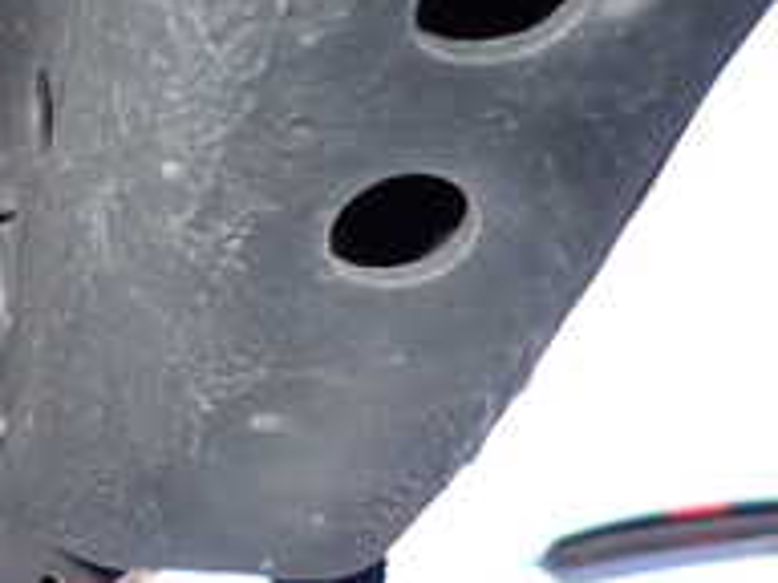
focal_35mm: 78
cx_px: -405
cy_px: 85
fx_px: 1753
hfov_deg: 21.0
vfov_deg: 18.6
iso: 100
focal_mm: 4.5
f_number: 5.6
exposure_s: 1/30
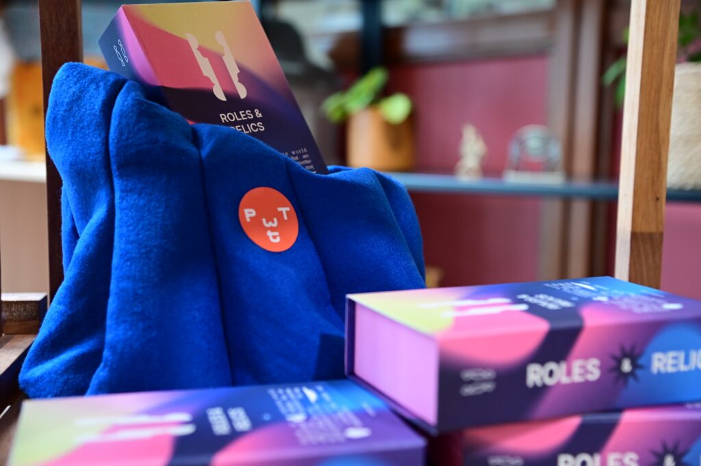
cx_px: 350
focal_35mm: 50
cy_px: 233
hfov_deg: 39.6
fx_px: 973
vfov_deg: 26.9
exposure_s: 1/50
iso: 1600
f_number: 4
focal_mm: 50
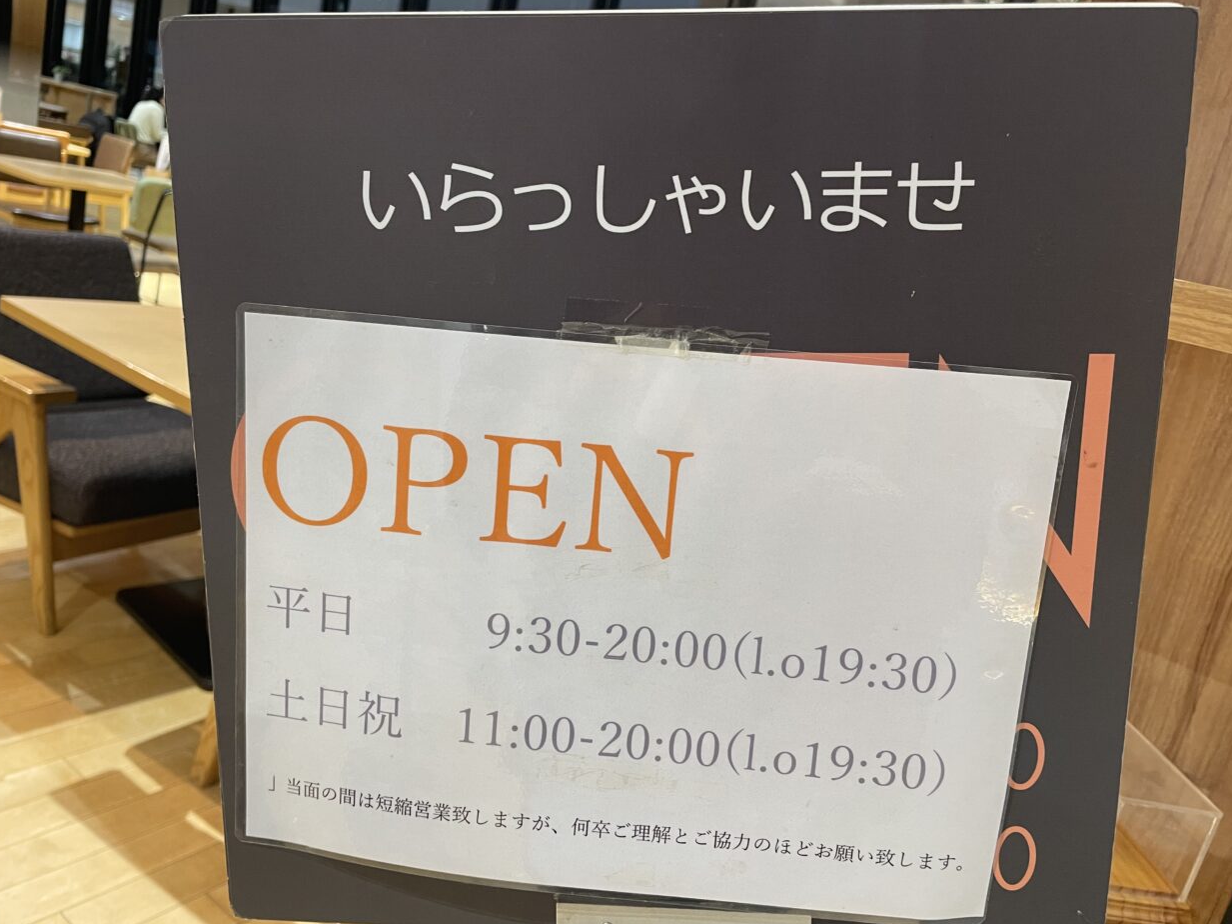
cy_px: 477
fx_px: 961
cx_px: 628
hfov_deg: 65.3
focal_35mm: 27
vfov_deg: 51.3
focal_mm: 4.2
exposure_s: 1/50
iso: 80
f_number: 1.6
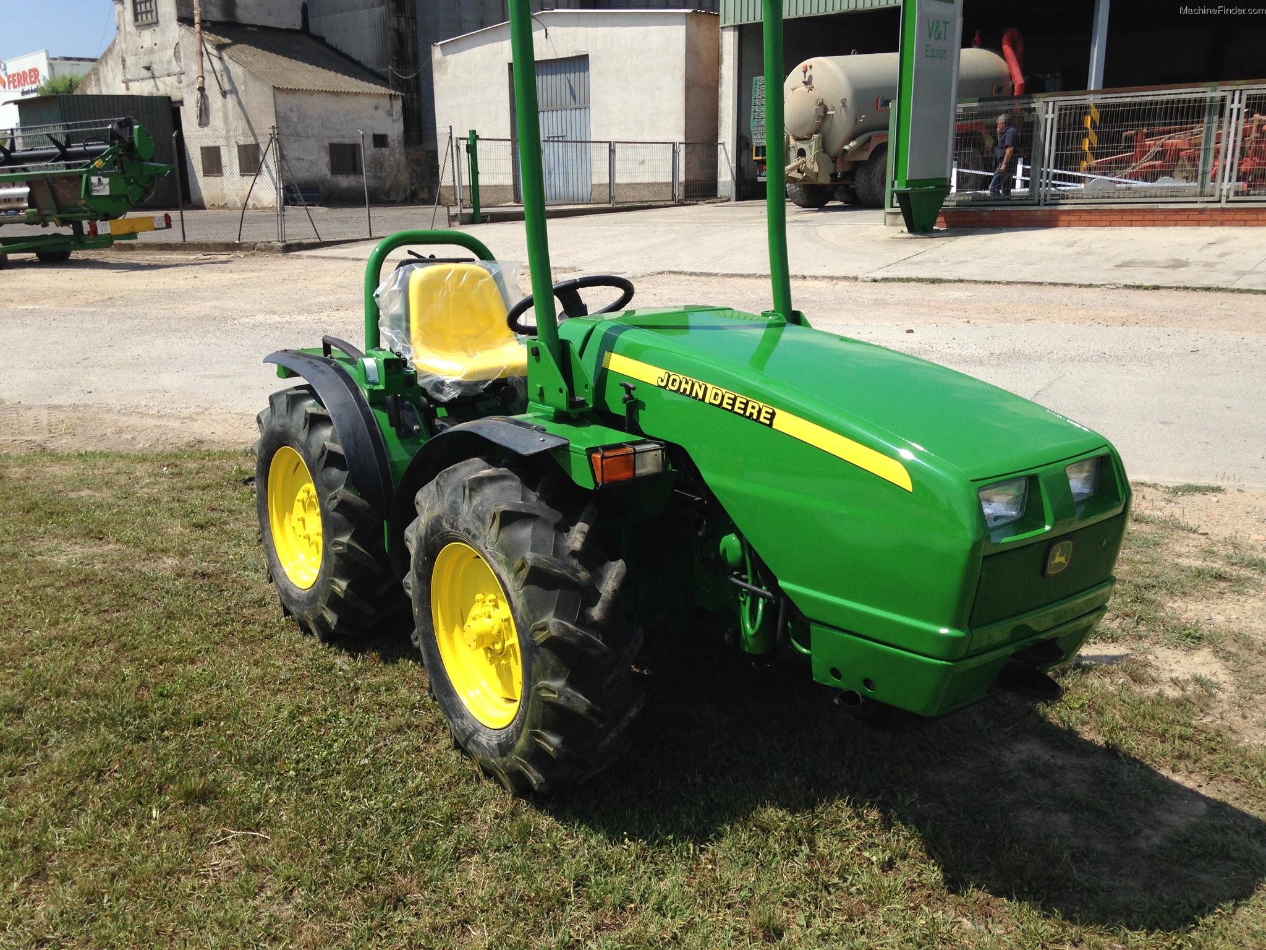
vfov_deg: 42.9
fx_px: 1207
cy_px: 475
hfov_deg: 55.4
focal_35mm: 33
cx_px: 633
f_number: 2.4
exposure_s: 1/1938
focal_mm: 4.12
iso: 50
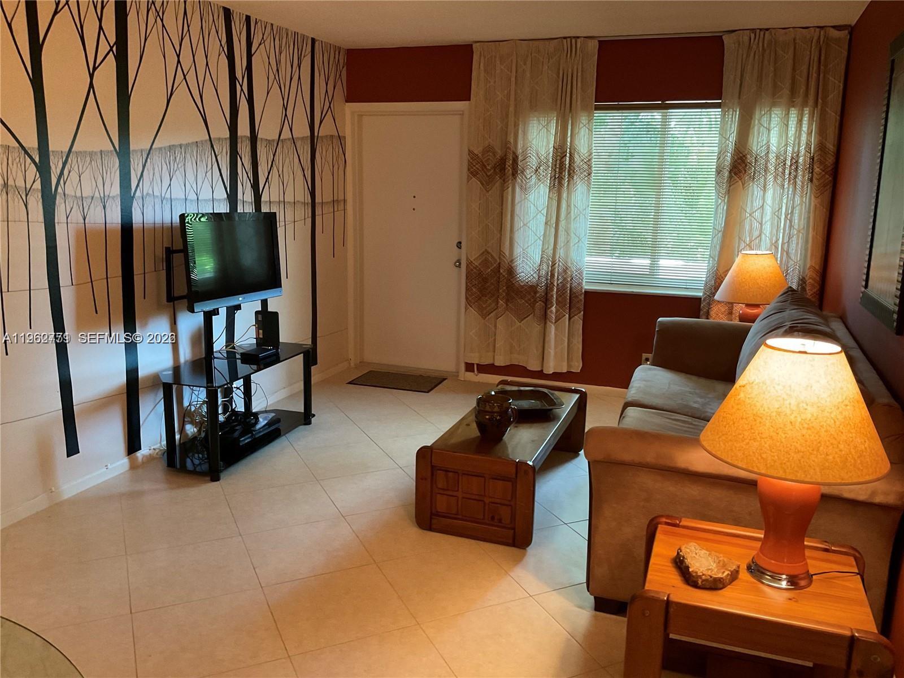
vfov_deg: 48.2
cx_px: 452
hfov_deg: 61.7
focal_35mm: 29
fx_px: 757
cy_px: 339
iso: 250
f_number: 1.8
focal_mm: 3
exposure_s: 1/40
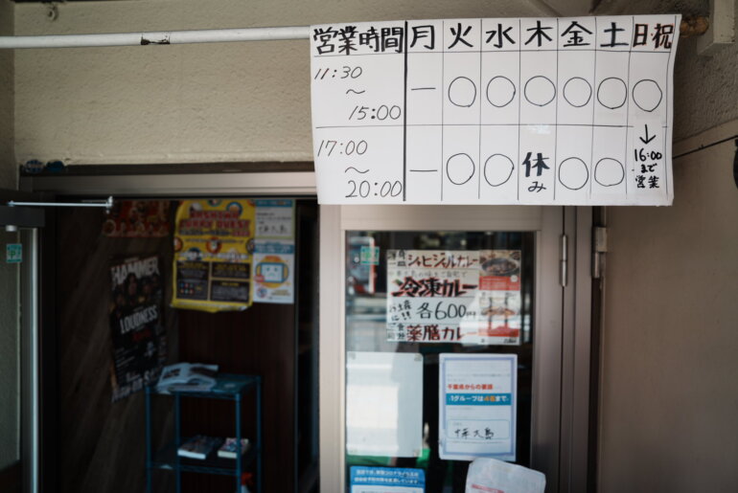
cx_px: 369
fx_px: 492
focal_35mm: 24
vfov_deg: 53.2
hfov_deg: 73.7
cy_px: 246
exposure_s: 1/160
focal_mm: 24
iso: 100
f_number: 2.8
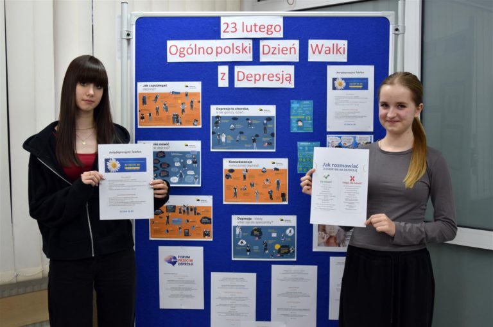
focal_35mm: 45
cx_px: 246
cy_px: 164
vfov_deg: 29.8
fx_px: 615
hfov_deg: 43.7
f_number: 4.2
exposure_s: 1/60
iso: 400
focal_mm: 30
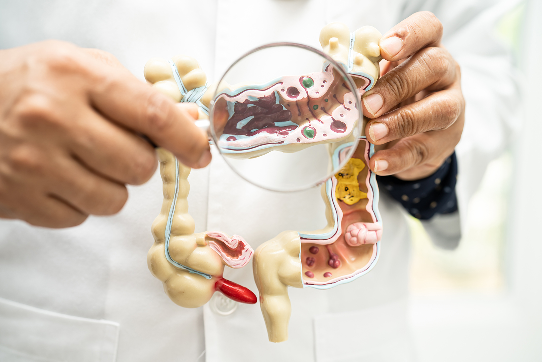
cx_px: 271
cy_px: 181
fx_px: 753
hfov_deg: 39.6
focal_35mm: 50
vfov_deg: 27.0
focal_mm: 50
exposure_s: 1/60
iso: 100
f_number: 2.5
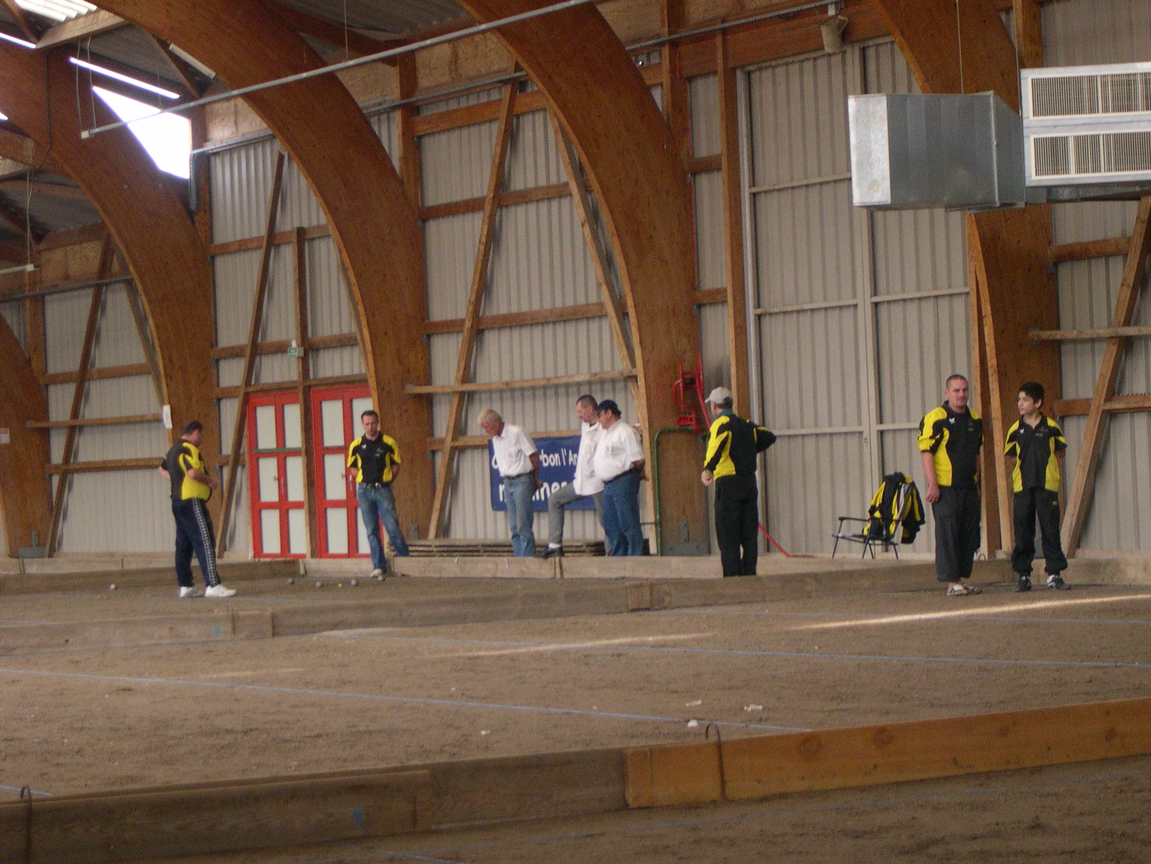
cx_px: 576
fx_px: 3791
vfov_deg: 13.0
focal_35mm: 114
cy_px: 432
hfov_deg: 17.3
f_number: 4.9
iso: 400
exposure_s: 1/60
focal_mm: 24
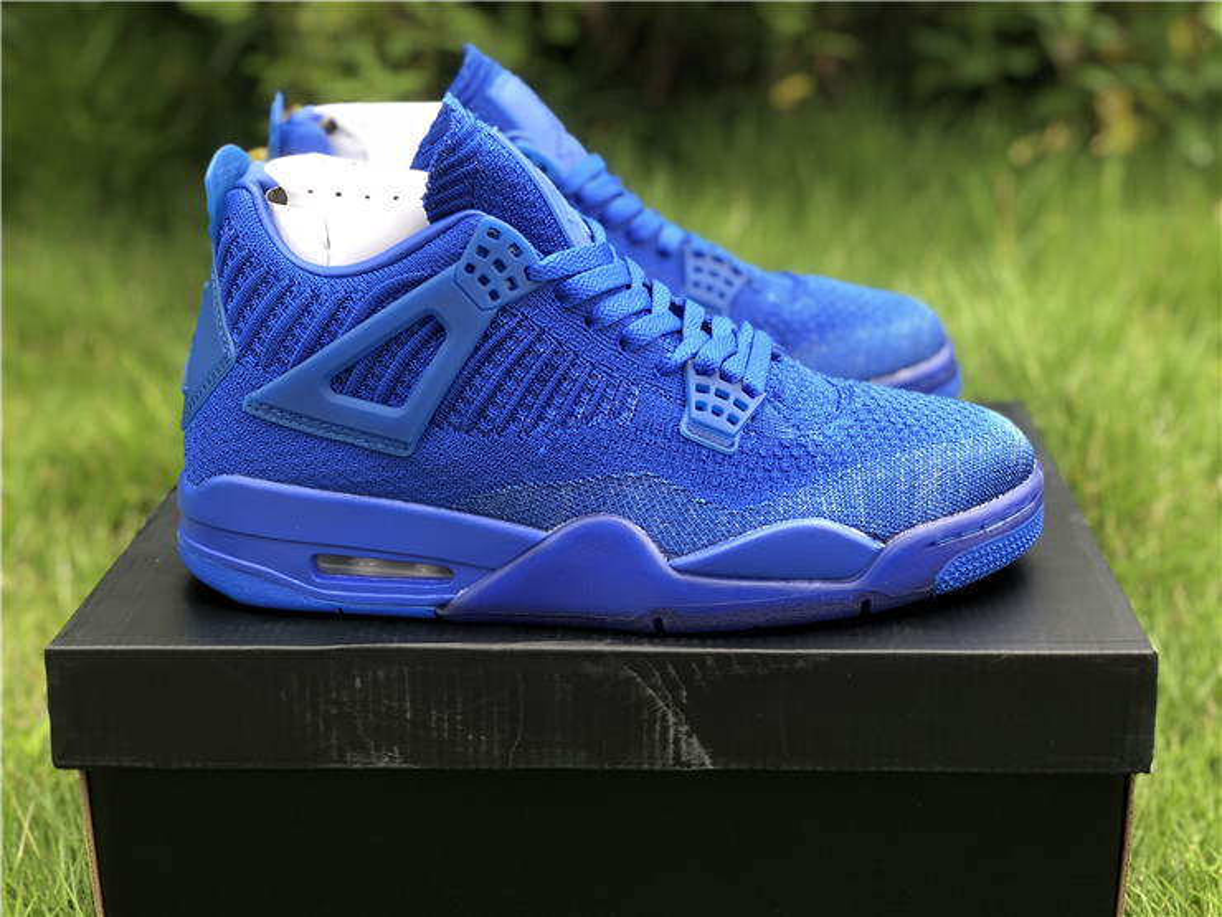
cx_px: 611
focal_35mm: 52
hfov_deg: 36.8
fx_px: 1836
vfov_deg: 28.0
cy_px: 458
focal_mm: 6
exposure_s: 1/120
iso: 25
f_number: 2.4
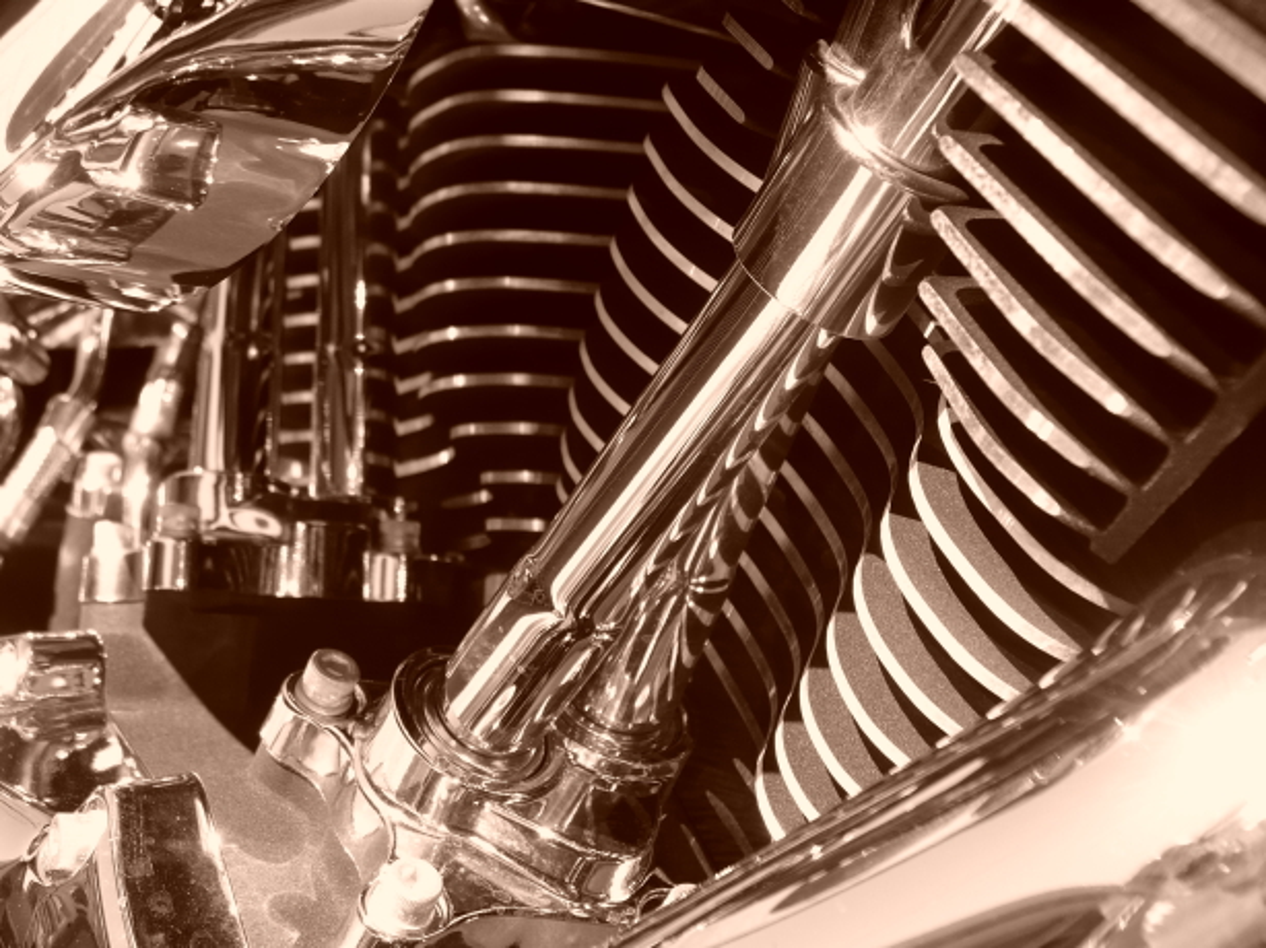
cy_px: 474
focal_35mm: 48
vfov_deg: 30.2
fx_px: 1755
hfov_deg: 39.7
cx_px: 633
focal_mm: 7.9
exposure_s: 1/320
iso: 100
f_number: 3
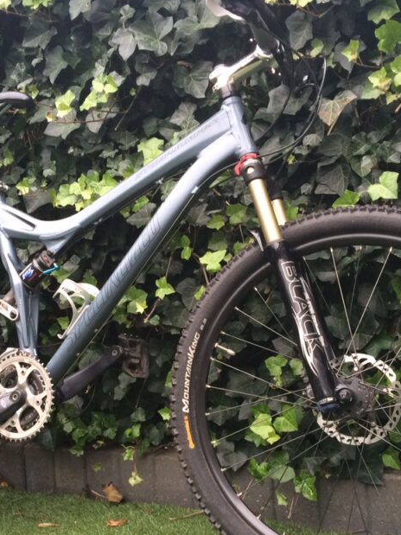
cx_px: 178
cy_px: 325
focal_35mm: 48
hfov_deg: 30.2
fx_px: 742
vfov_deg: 39.5
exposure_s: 1/30
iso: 50
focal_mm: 4.15
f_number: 2.2
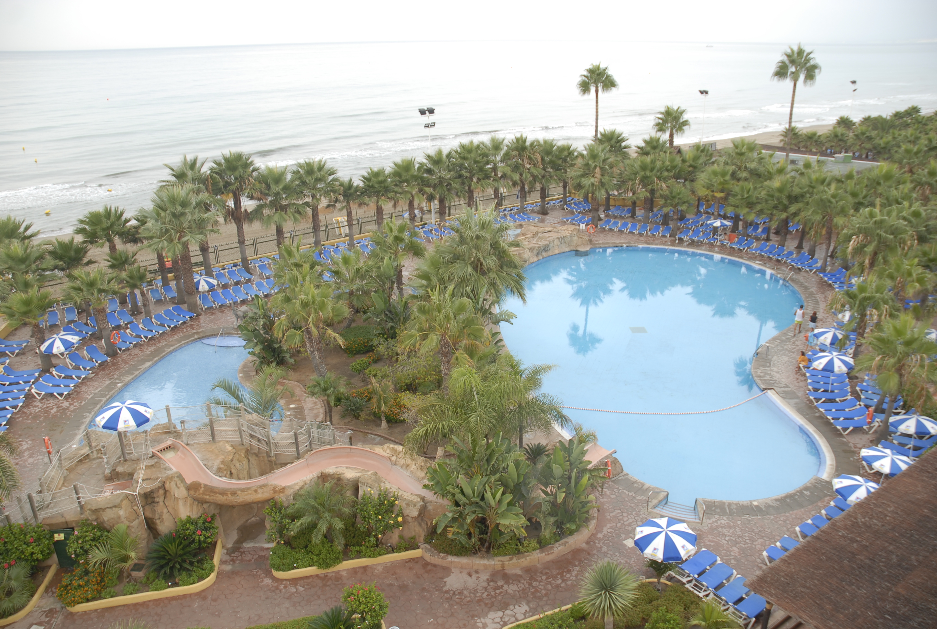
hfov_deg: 67.3
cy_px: 314
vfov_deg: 48.1
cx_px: 468
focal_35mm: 27
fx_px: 704
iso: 100
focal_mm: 18
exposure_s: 1/90
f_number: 5
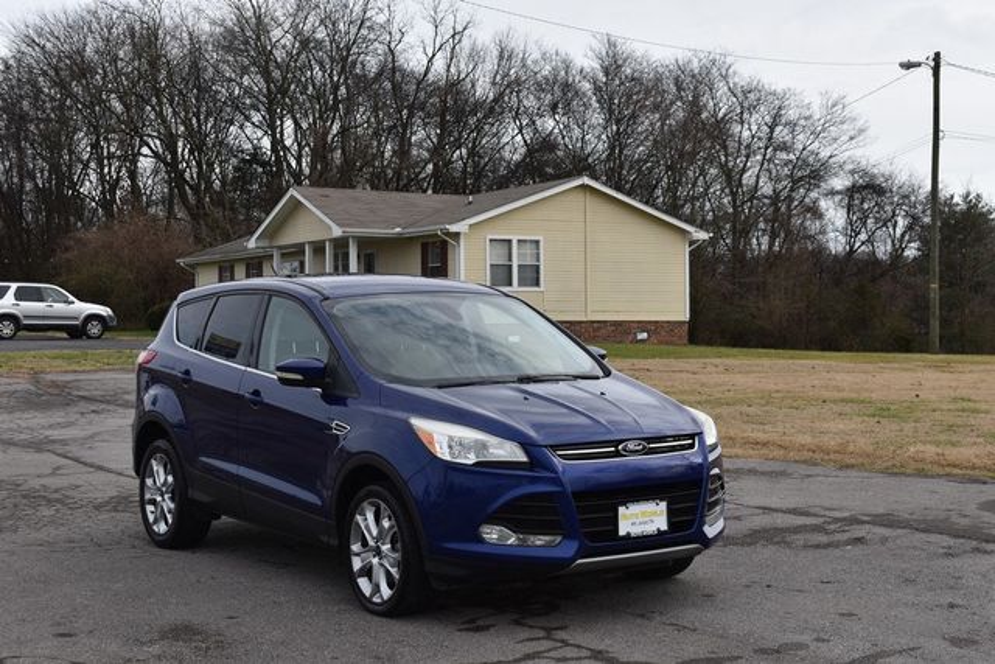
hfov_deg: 35.0
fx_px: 1576
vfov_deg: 23.8
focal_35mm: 57
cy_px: 332
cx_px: 498
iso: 100
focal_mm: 38
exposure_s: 1/250
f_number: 8
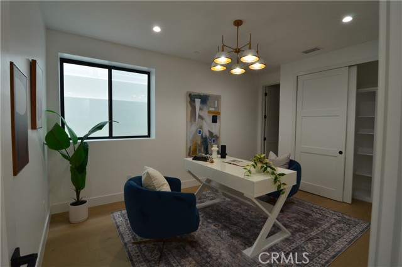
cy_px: 134
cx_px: 201
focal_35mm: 16
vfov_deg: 71.8
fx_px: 184
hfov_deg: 95.1
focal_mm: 11
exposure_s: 1/13
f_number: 11
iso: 320
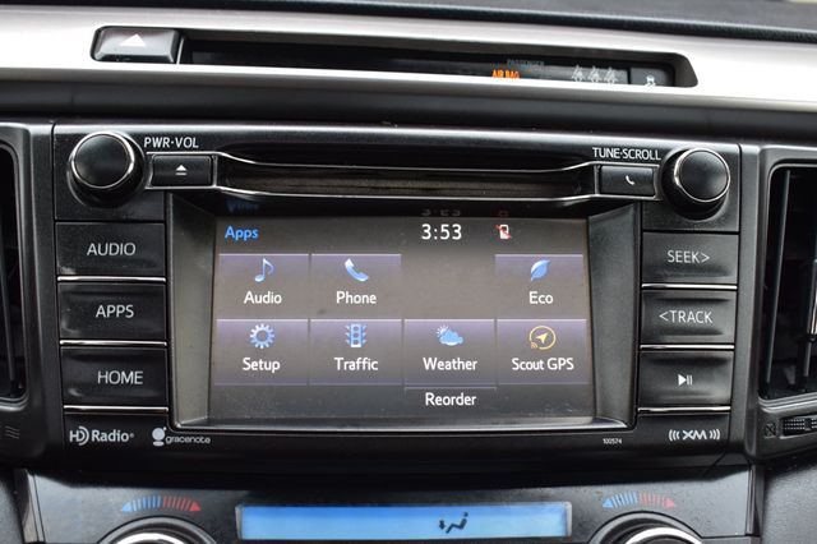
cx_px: 408
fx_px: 919
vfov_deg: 33.0
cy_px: 272
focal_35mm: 40
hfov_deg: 47.9
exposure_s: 1/25
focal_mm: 27
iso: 400
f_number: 7.1
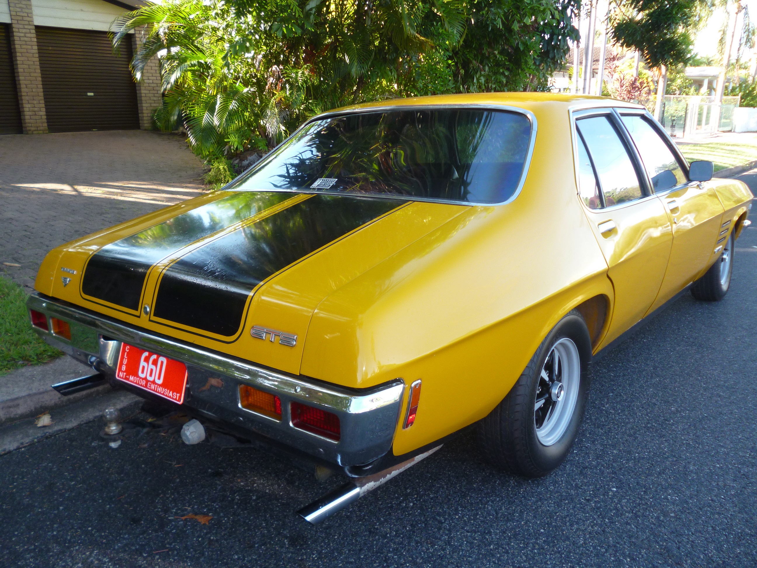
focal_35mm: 28
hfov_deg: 63.4
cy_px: 284
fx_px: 612
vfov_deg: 49.7
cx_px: 378
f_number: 3.1
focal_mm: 5
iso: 100
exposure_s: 1/80
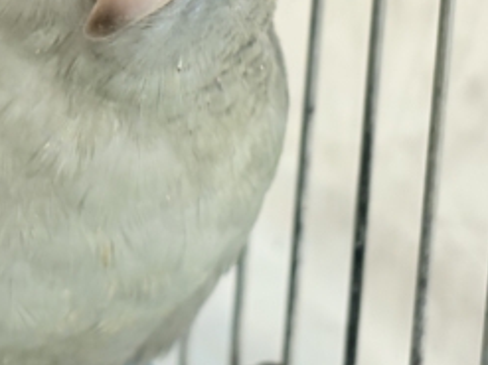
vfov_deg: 10.8
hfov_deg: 14.6
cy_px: -89
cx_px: 267
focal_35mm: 135
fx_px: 1902
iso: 100
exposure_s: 1/50
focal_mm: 5.96
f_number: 1.6
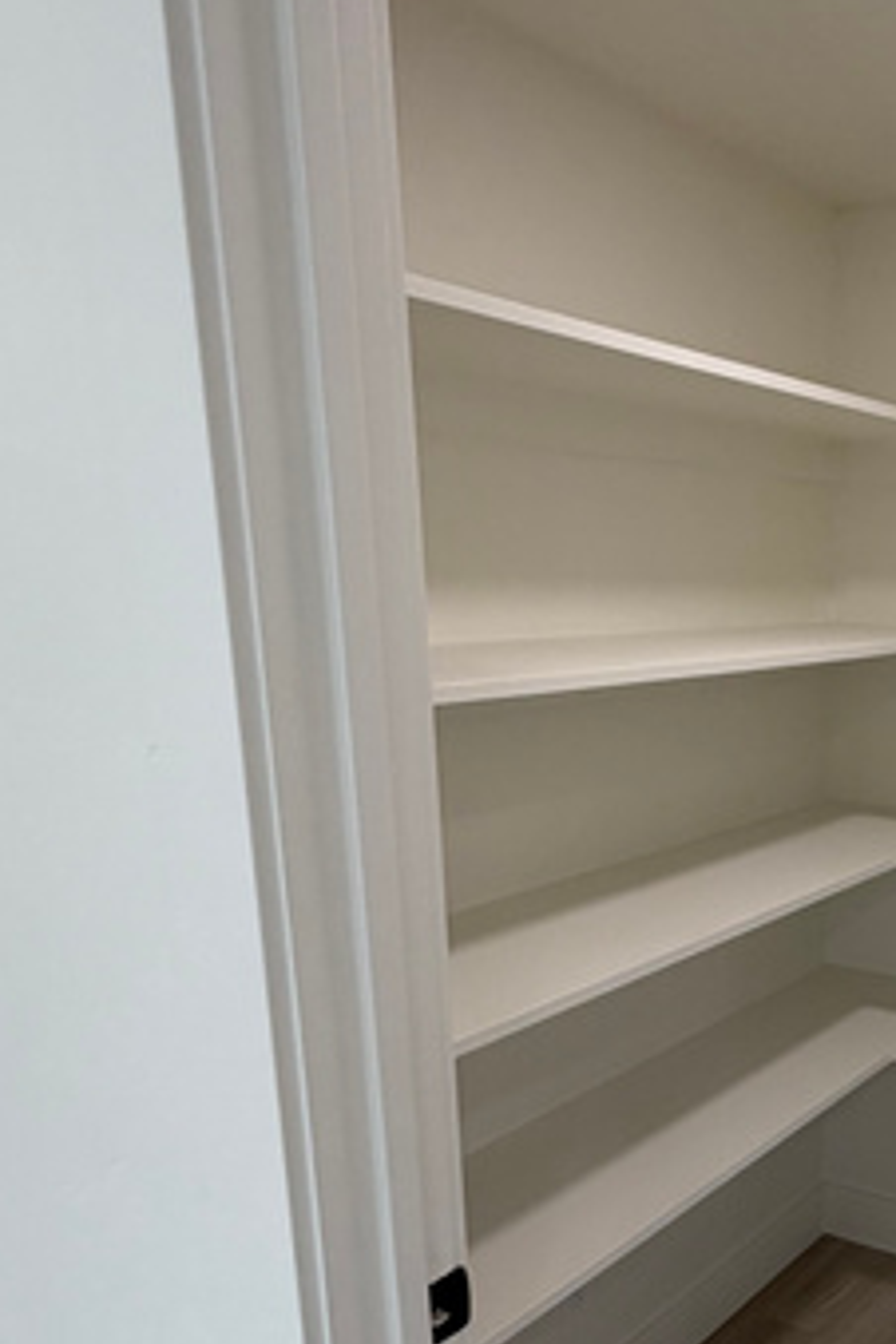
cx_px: 967
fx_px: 1232
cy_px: 868
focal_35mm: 33
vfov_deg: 56.3
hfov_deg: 34.8
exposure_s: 1/120
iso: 125
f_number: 2.2
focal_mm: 2.22
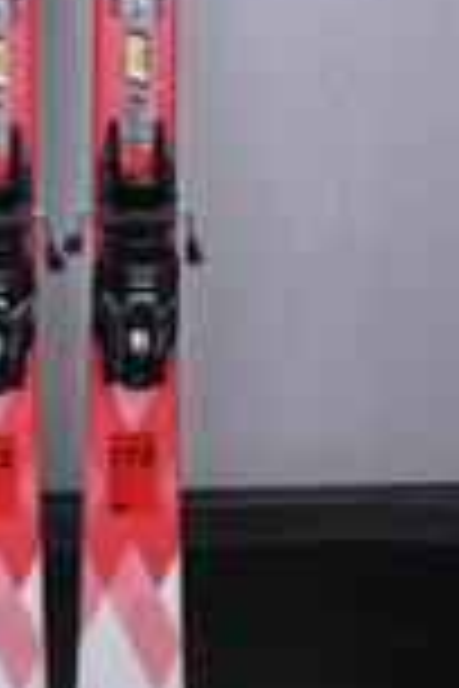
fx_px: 1855
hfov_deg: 14.0
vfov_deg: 20.1
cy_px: -67
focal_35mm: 97
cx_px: 56
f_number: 9.5
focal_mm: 22
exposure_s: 1/125
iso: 3200
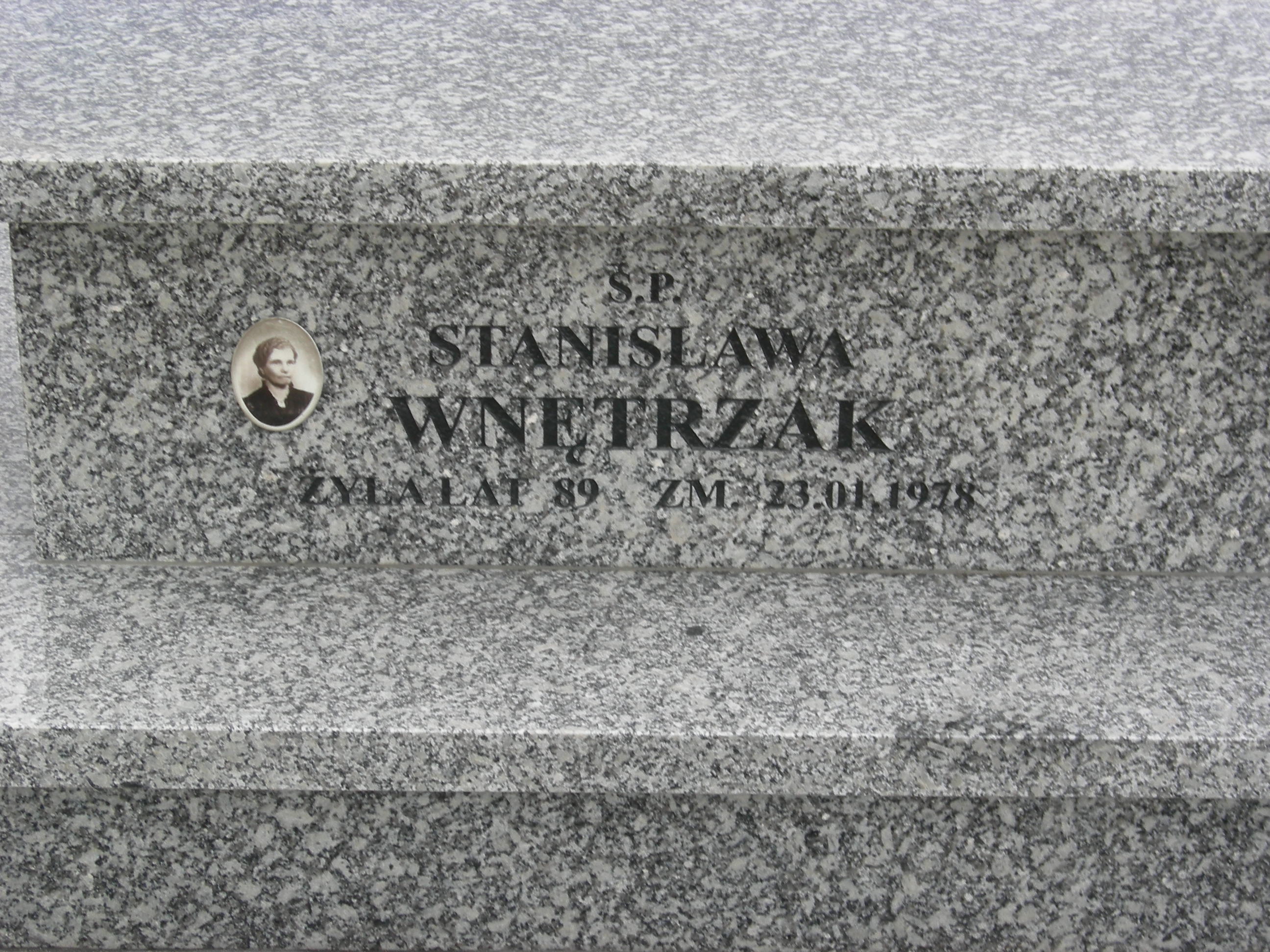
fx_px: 3119
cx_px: 635
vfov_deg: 17.4
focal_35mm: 85
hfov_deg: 23.0
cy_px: 476
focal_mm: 17.7
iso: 64
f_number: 5.8
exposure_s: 1/134
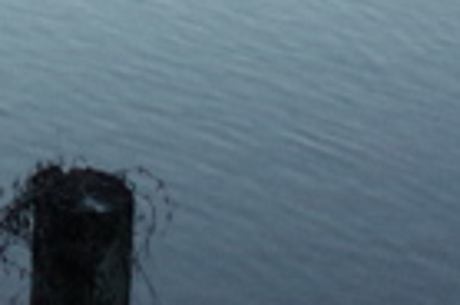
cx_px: -354
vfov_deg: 6.2
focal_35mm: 206
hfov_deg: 9.5
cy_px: -560
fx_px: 2626
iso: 1000
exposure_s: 1/40
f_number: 2.8
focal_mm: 18.3
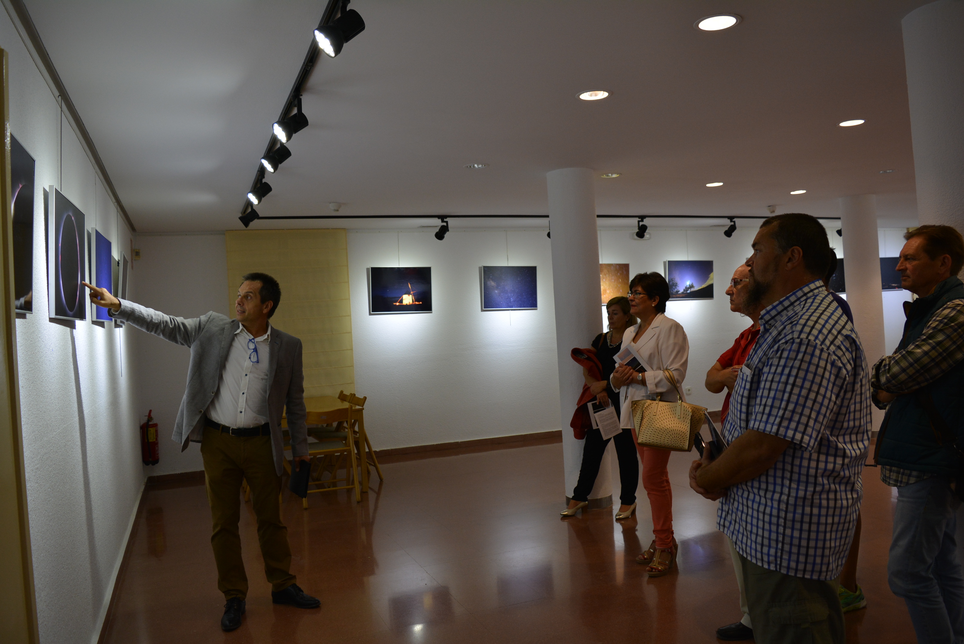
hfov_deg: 67.3
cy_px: 322
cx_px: 482
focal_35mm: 27
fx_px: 724
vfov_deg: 48.0
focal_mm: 18
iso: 400
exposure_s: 1/80
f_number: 4.5
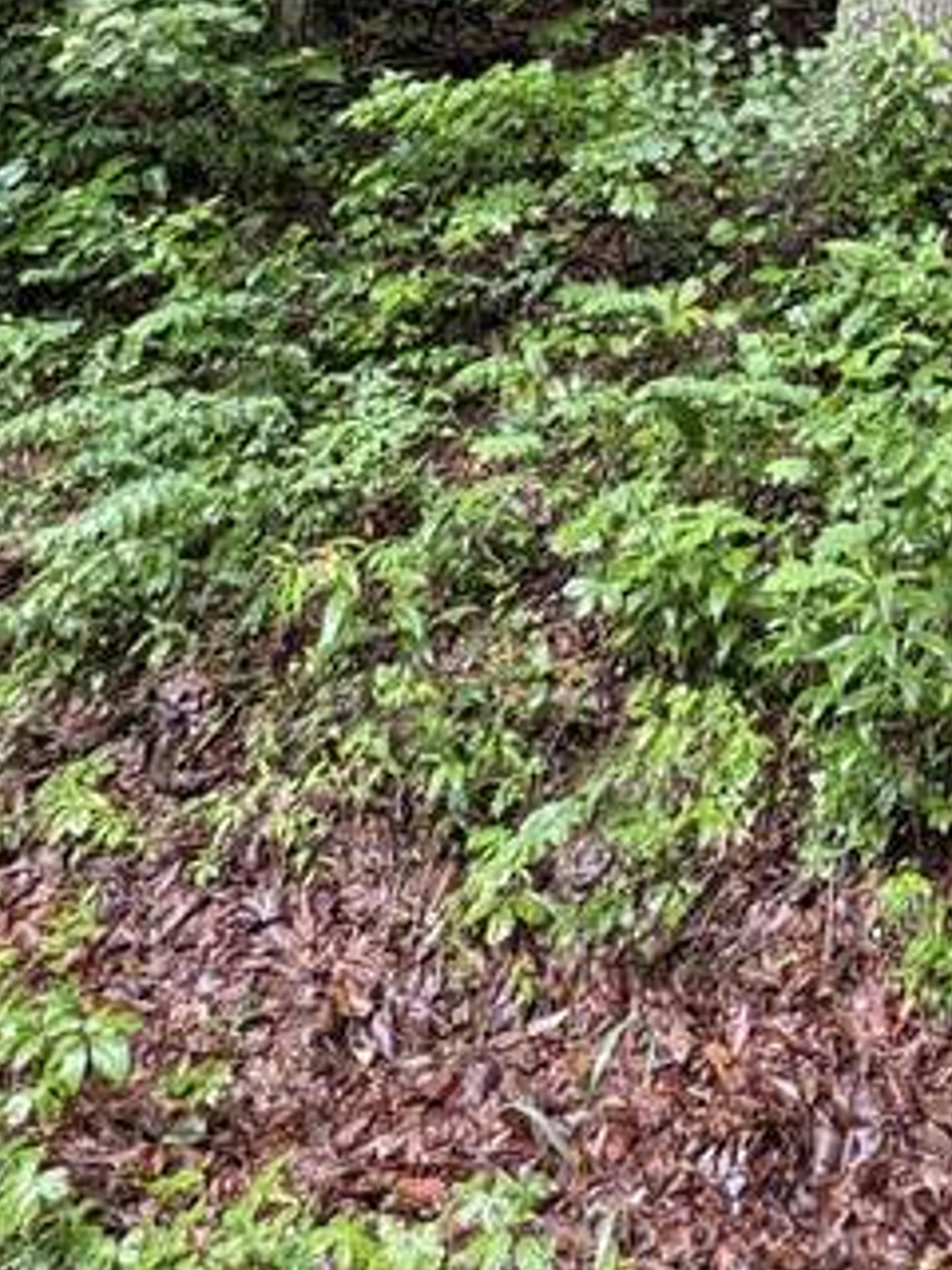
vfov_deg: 38.8
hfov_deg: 29.7
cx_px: 1127
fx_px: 1540
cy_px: -48
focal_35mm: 42
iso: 125
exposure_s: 1/99
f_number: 2.2
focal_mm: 2.22
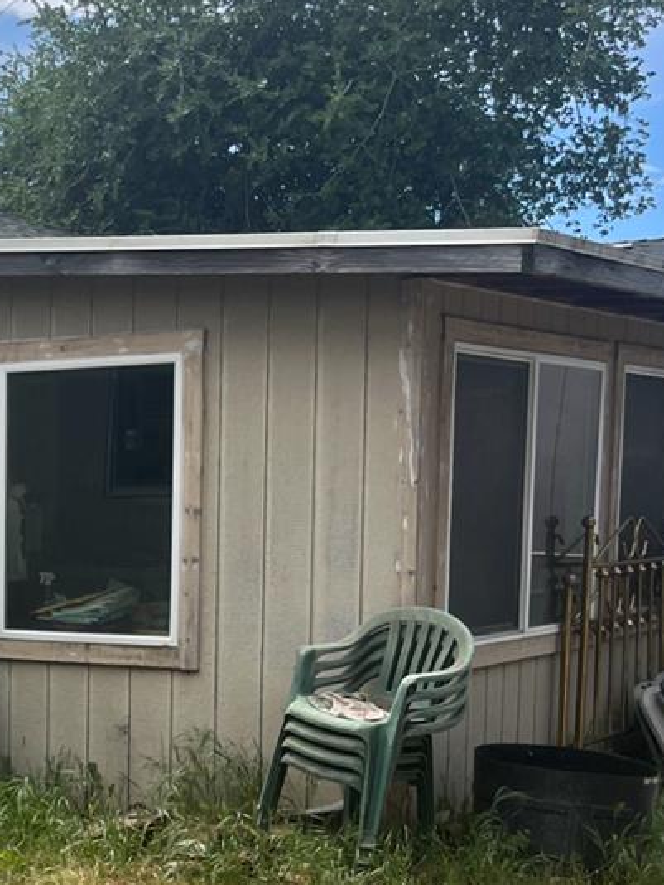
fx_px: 1866
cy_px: 701
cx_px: -208
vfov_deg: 26.2
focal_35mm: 73
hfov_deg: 18.7
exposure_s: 1/2222
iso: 50
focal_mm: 5.1
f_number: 1.6
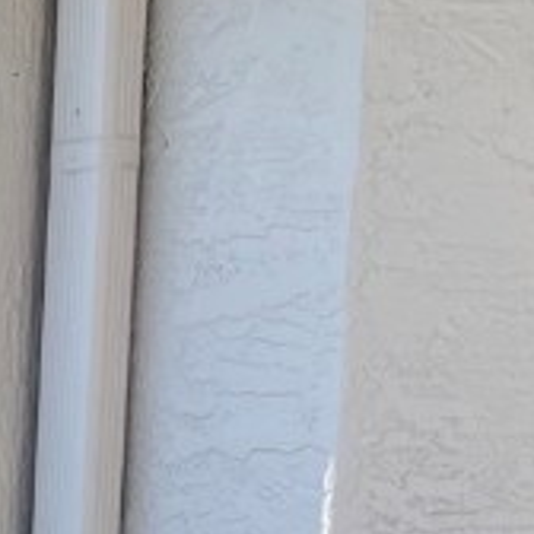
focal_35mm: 140
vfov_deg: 11.8
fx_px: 2443
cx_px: -578
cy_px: 846
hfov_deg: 11.2
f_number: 1.5
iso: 50
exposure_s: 1/1869
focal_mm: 5.7
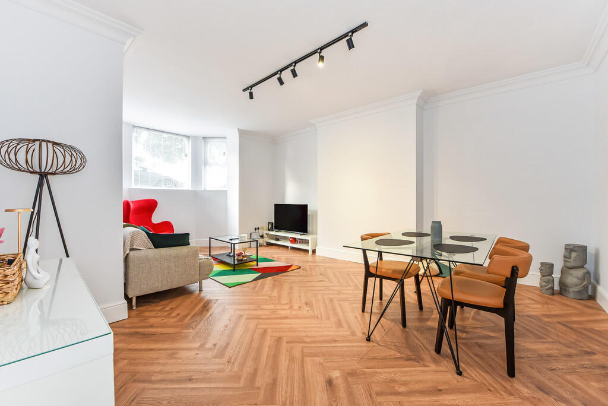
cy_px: 203
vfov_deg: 81.3
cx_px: 304
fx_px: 237
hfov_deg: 104.2
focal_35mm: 14
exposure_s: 1/13
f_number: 7.1
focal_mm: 14
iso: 400
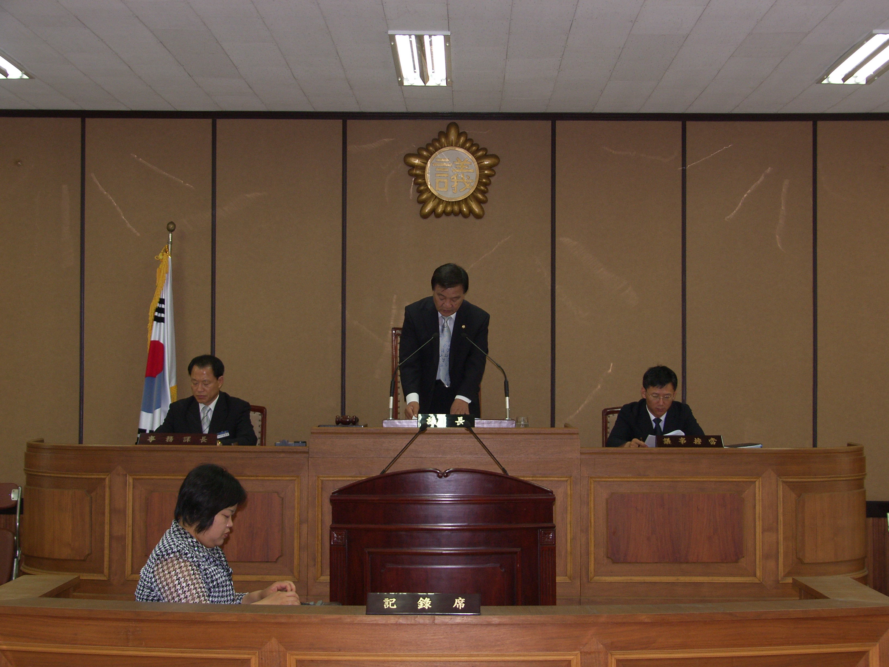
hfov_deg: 32.2
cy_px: 334
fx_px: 1541
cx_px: 444
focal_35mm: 60
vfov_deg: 24.4
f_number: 2.8
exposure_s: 1/60
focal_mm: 15.5
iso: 100
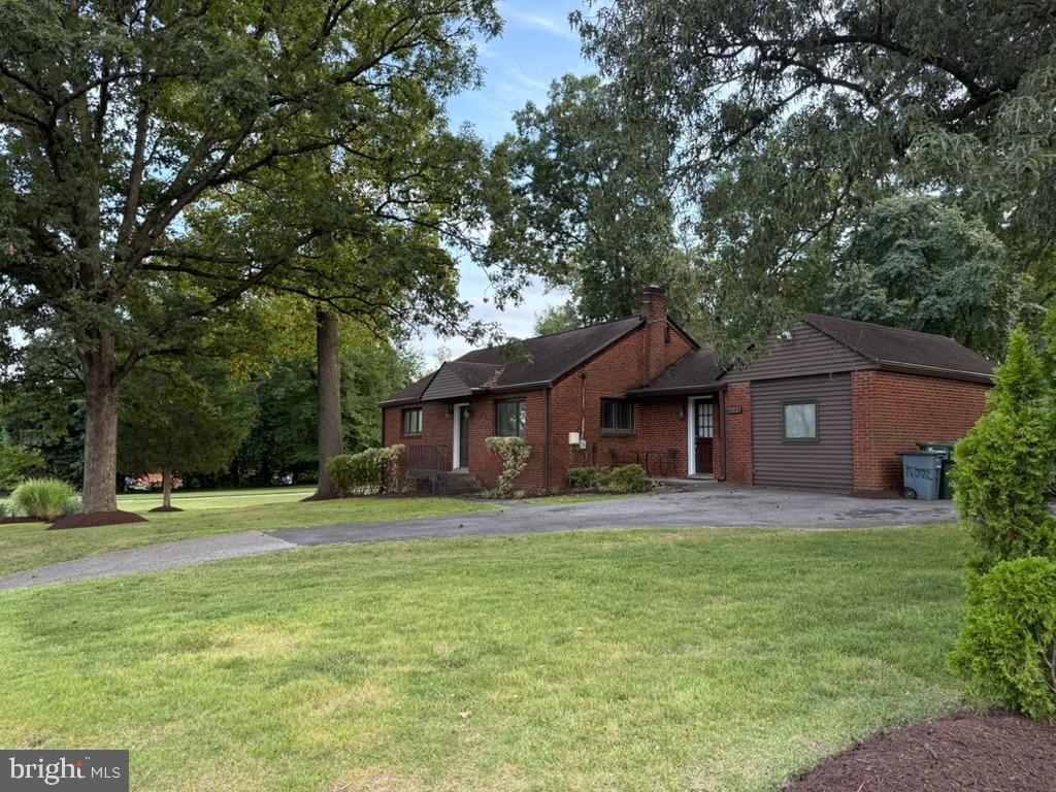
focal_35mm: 24
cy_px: 396
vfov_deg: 56.8
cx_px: 528
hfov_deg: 71.6
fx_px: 732
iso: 100
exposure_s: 1/229
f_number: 1.78
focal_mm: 6.76
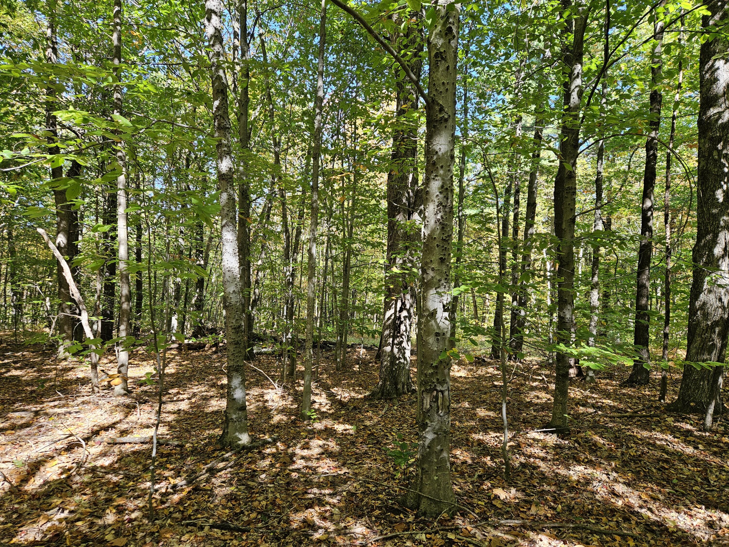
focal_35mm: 23
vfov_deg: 58.9
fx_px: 484
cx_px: 364
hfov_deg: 73.9
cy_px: 274
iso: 64
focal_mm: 5.4
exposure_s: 1/180
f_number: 1.8
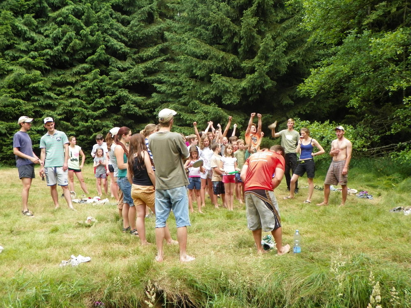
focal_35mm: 43
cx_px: 206
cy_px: 154
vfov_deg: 33.6
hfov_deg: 43.9
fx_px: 511
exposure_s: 1/160
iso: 80
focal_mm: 7.6
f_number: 3.2
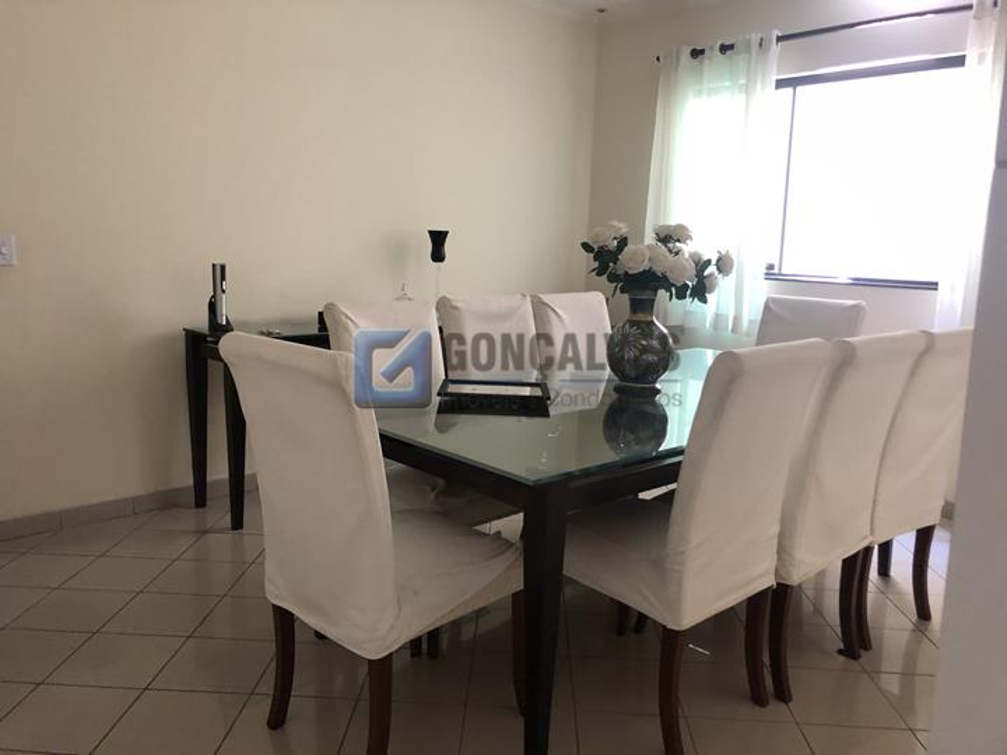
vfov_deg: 49.7
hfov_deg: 63.4
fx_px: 815
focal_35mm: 28
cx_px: 504
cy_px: 378
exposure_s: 1/15
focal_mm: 3.99
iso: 64
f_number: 1.8
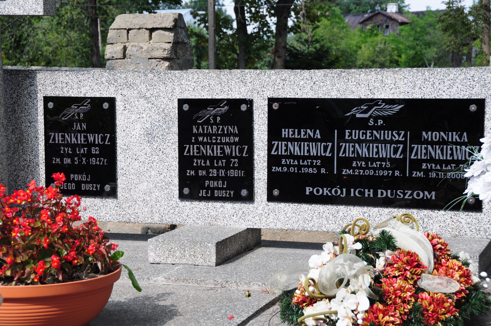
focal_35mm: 78
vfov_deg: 17.4
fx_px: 1063
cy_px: 163
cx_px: 246
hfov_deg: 26.0
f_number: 7.1
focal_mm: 52
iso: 200
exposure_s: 1/320
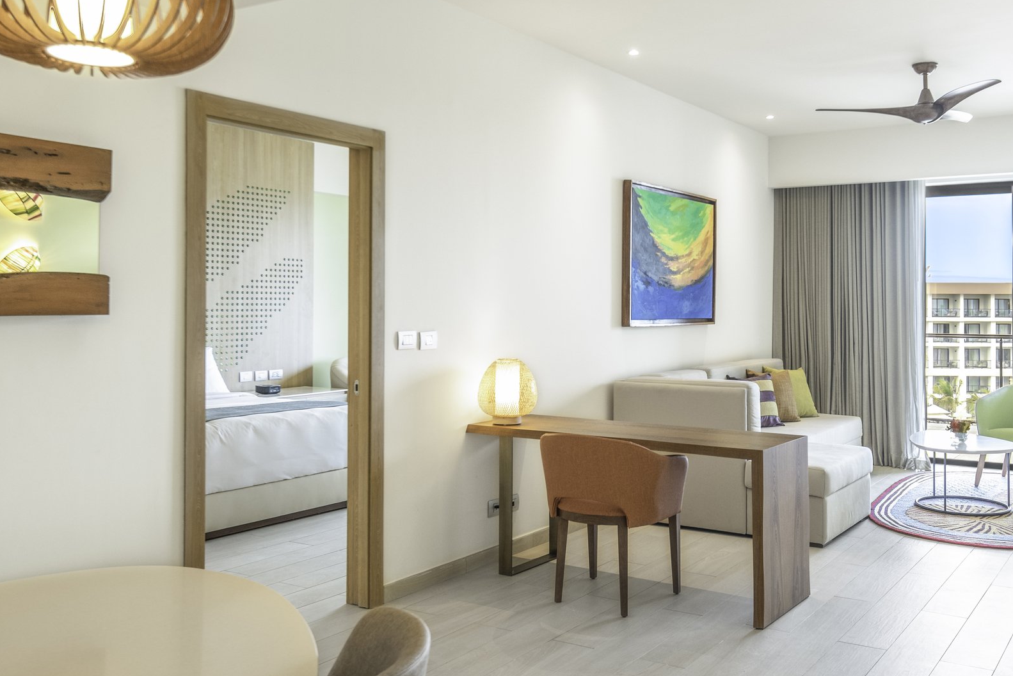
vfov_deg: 36.8
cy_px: 284
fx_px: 1013
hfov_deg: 52.9
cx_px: 578
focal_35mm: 36
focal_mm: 19
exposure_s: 1/40
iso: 500
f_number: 5.6
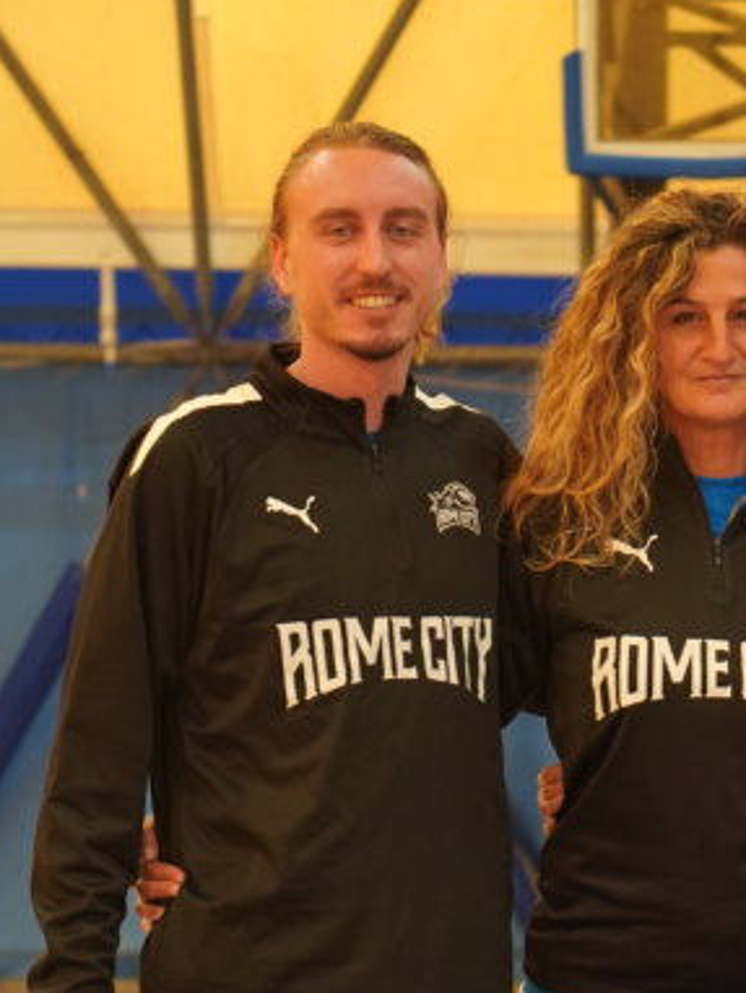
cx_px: 843
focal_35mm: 201
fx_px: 5769
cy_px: 1058
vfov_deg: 9.7
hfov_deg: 7.3
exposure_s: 1/160
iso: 1600
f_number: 4.5
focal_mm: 78
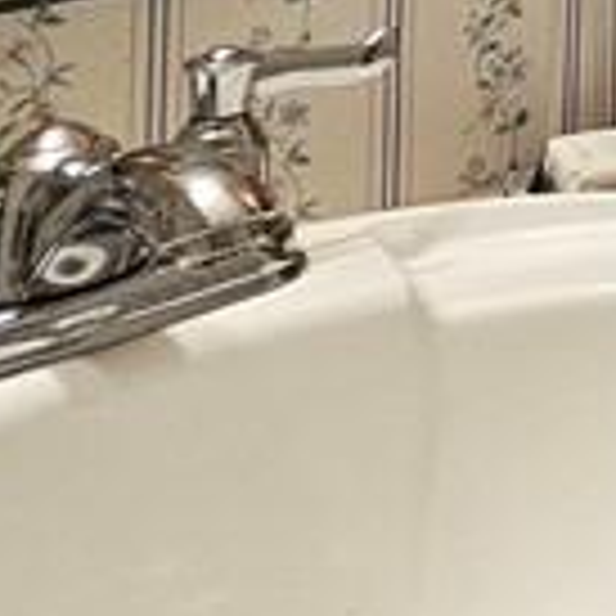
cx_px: 1605
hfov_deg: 13.1
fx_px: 1731
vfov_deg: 16.1
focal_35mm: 86
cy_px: -585
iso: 400
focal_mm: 2.2
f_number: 2.2
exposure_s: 1/60
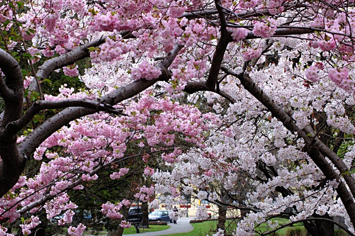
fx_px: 813
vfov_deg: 16.5
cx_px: 178
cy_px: 118
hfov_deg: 24.6
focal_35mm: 82
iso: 800
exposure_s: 1/80
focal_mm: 55
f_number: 22
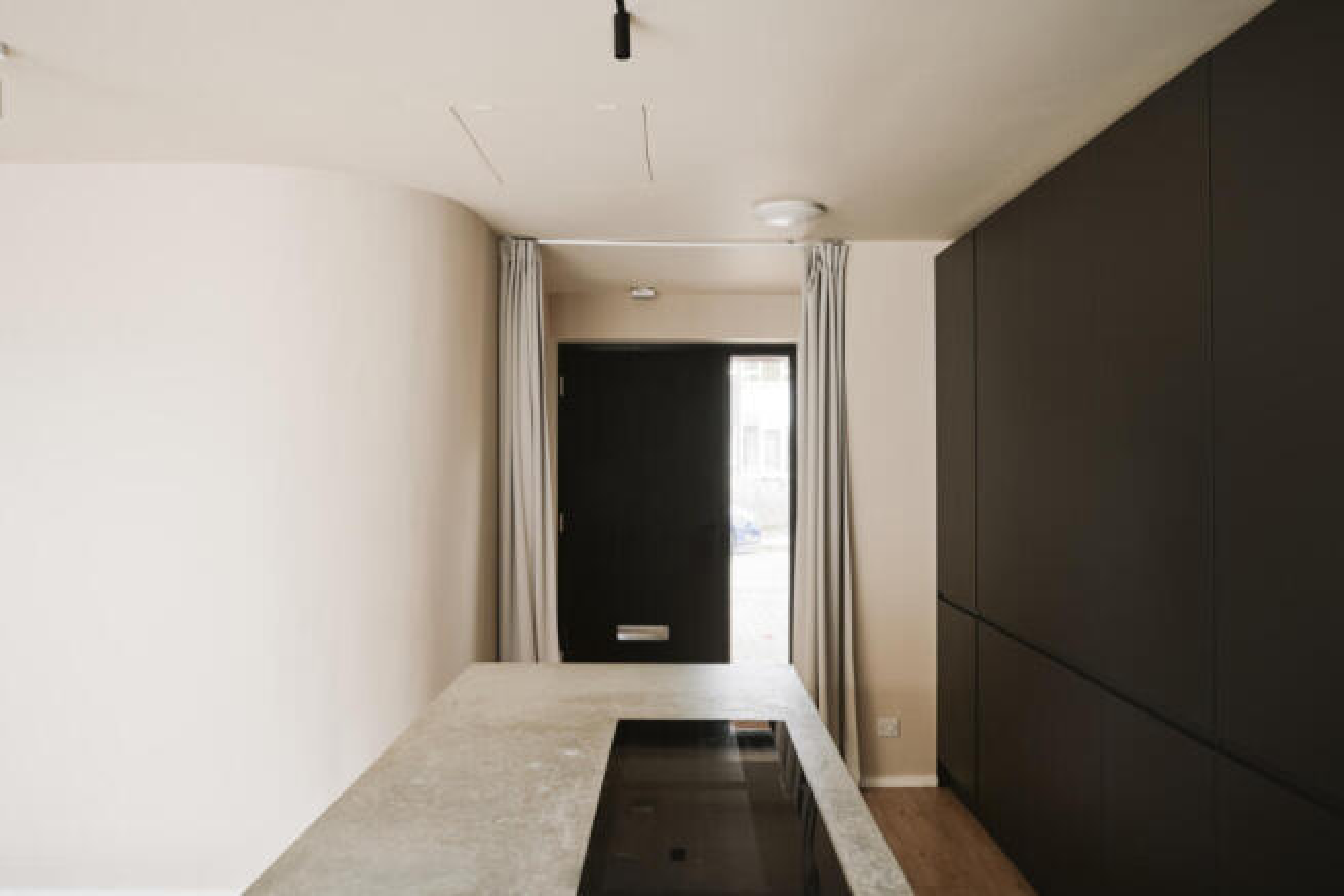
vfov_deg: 46.4
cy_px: 448
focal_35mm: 28
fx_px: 1045
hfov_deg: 65.5
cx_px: 672
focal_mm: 28
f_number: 8
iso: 100
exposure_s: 1/4
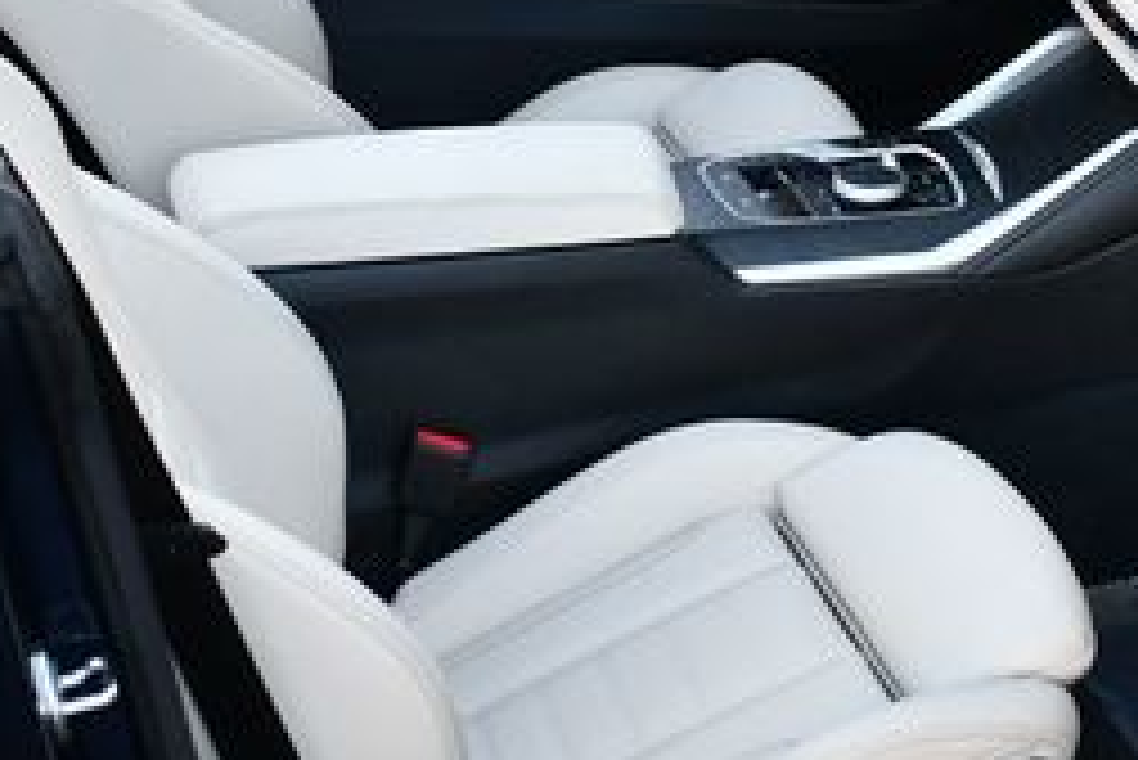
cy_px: 148
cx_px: 706
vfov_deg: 15.0
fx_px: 2878
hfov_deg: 22.3
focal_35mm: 91
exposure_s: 1/250
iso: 400
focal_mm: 18
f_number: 3.5
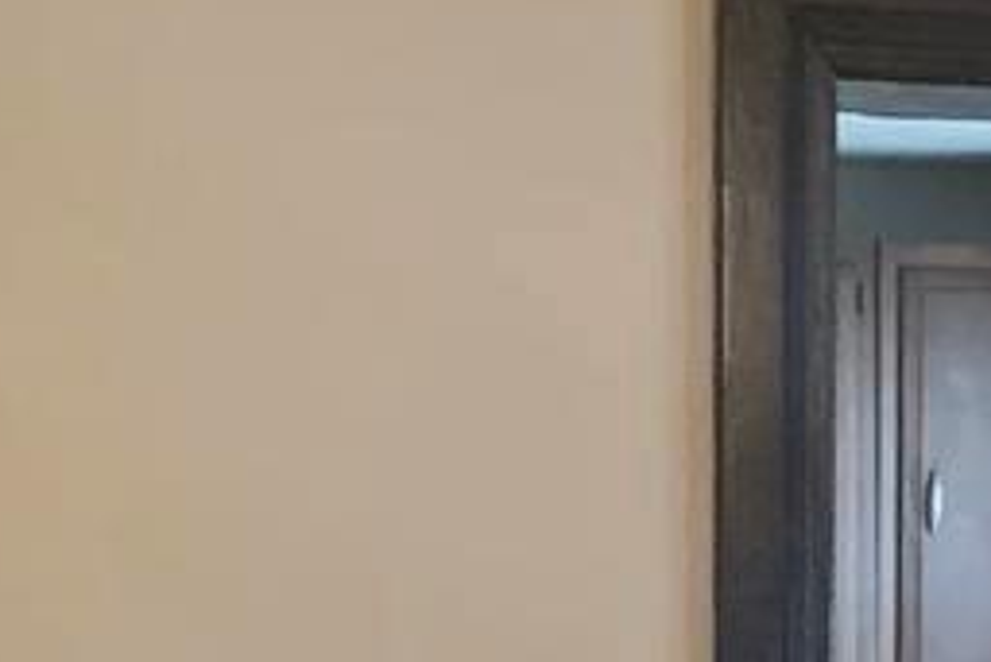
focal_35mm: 216
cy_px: 1192
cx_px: 991
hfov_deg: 9.5
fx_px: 5949
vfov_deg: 6.2
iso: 250
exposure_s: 1/60
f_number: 1.8
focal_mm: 4.25
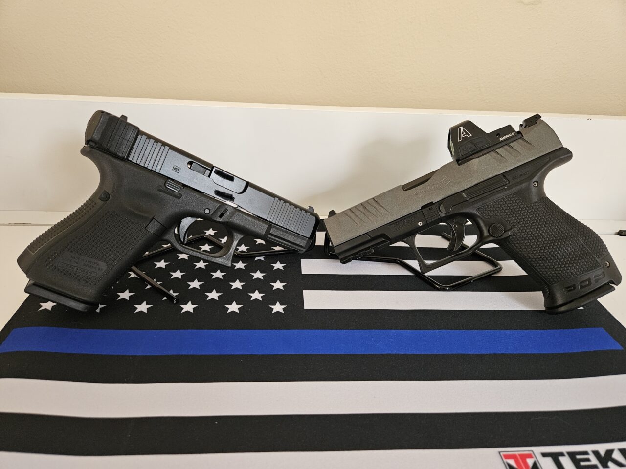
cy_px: 234
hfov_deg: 73.9
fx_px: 416
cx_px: 313
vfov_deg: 58.9
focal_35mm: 23
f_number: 1.8
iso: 640
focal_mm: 5.4
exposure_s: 1/170
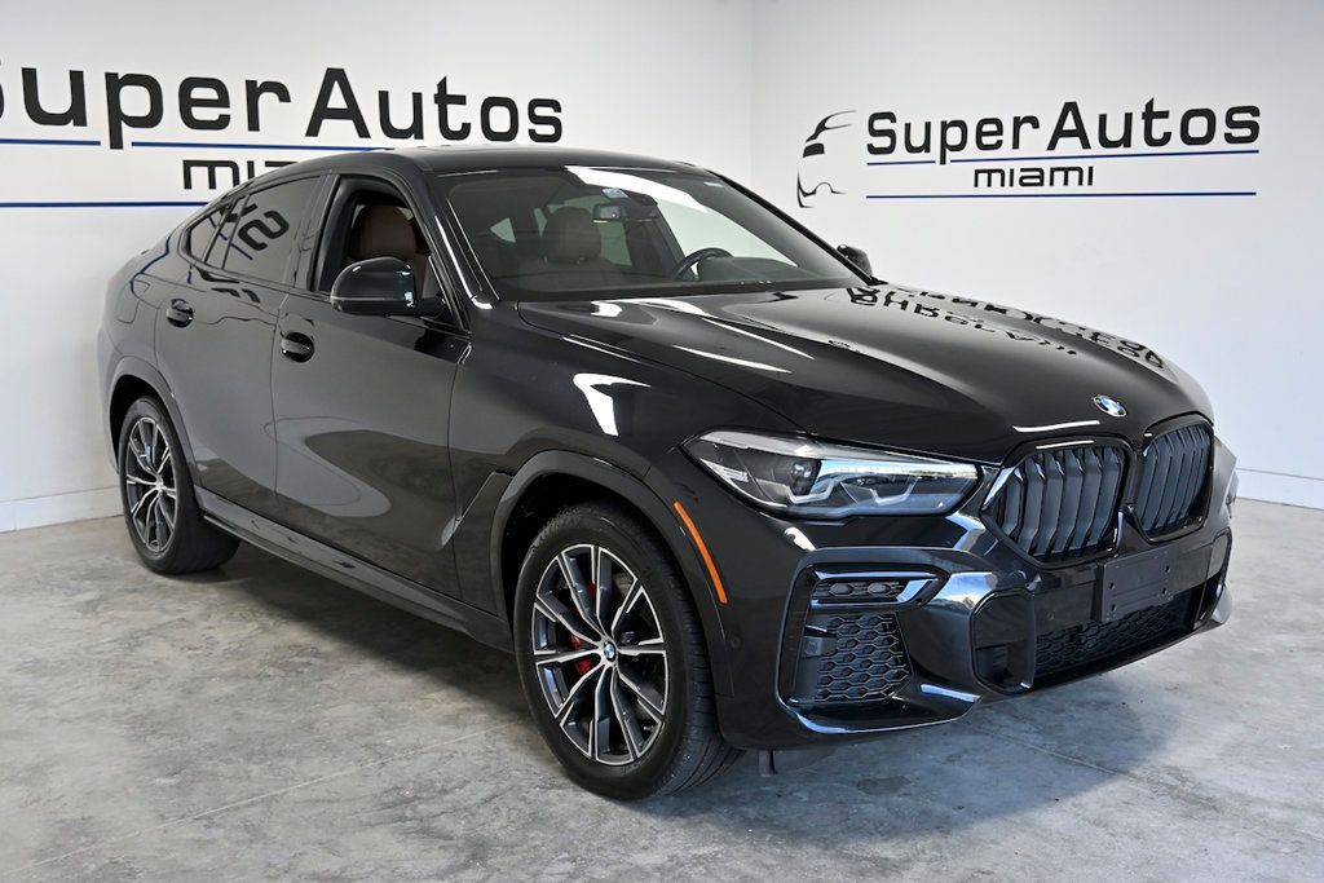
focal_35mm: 37
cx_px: 662
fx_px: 1361
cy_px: 442
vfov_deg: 36.0
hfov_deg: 51.9
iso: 2000
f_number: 5
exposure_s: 1/640
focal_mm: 37
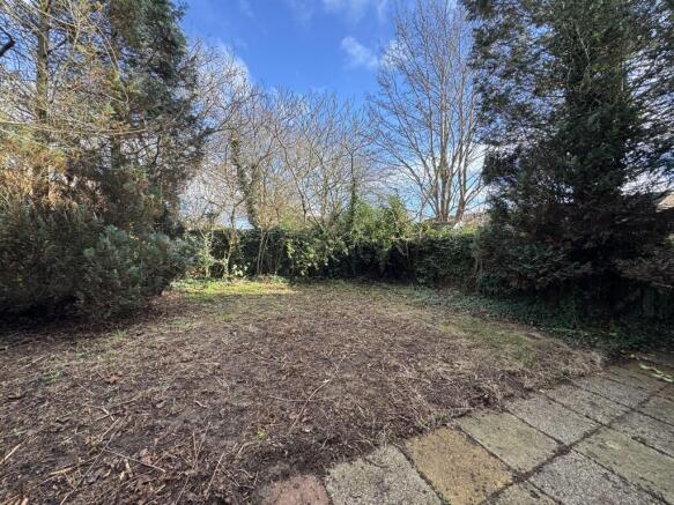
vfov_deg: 85.7
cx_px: 337
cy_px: 252
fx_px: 273
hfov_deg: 102.1
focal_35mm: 14
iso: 40
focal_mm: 2.22
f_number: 2.2
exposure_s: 1/235
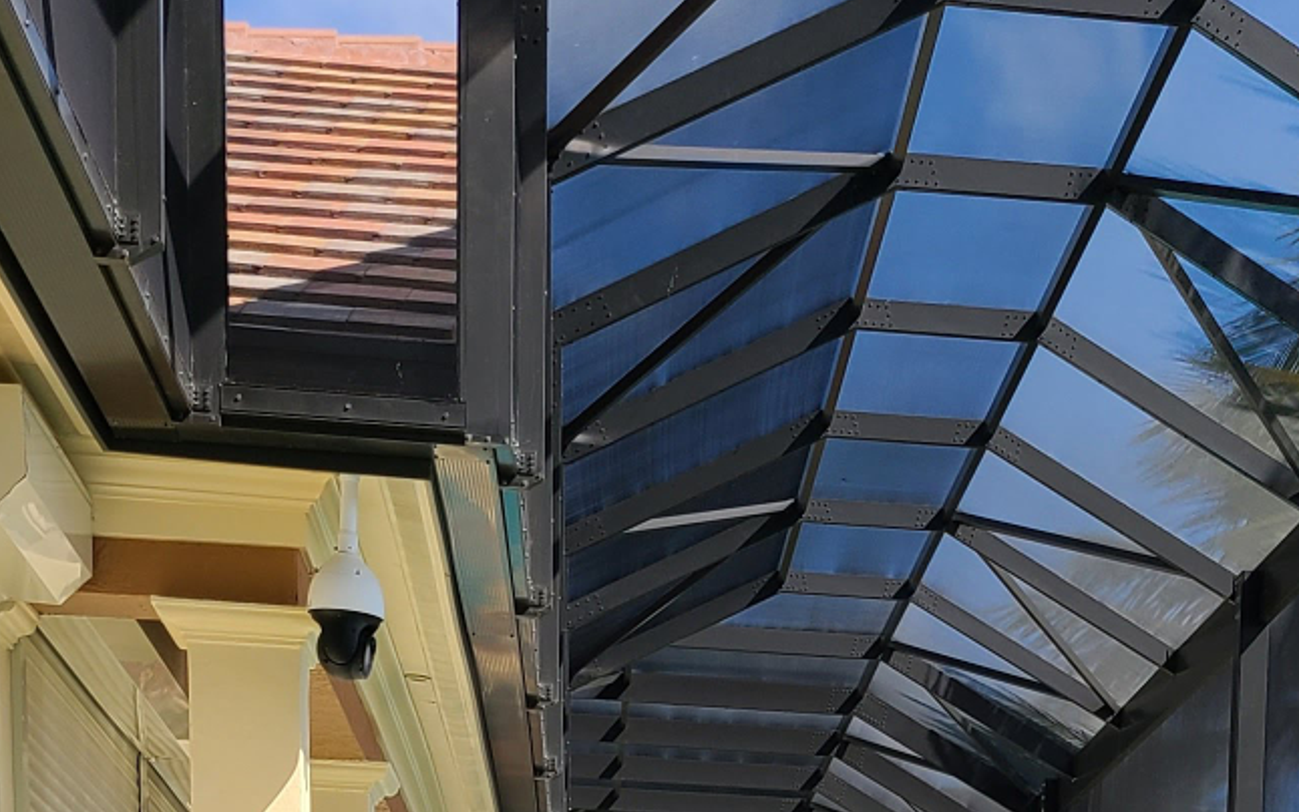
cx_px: 983
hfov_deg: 23.8
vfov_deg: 12.5
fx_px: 3045
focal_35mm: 86
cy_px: 1833
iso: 40
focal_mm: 5.4
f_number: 1.8
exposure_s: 1/997
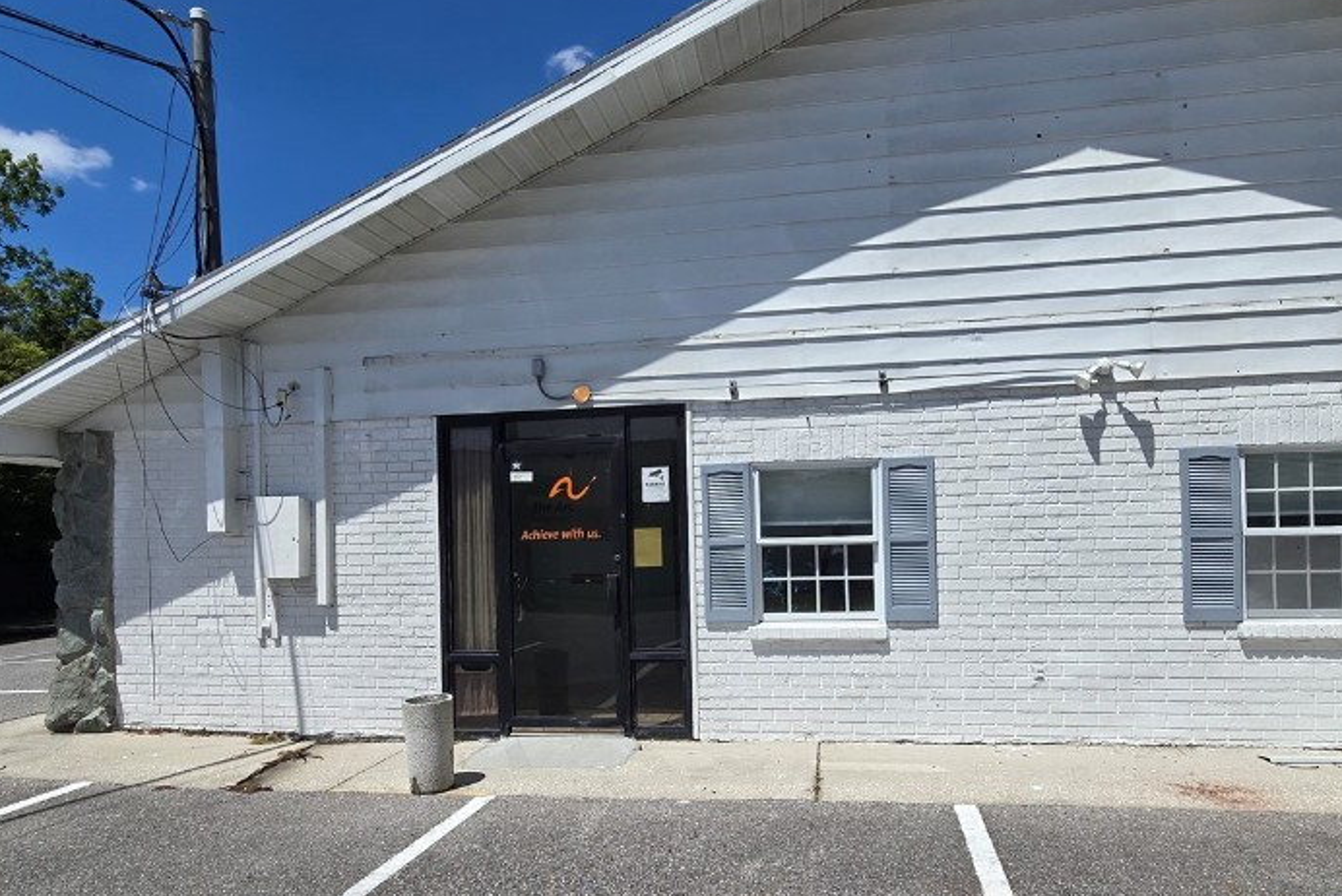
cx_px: 708
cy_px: 529
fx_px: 746
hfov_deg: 83.9
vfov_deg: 61.5
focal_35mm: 20
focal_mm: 2.2
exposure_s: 1/4010
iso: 50
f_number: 2.2
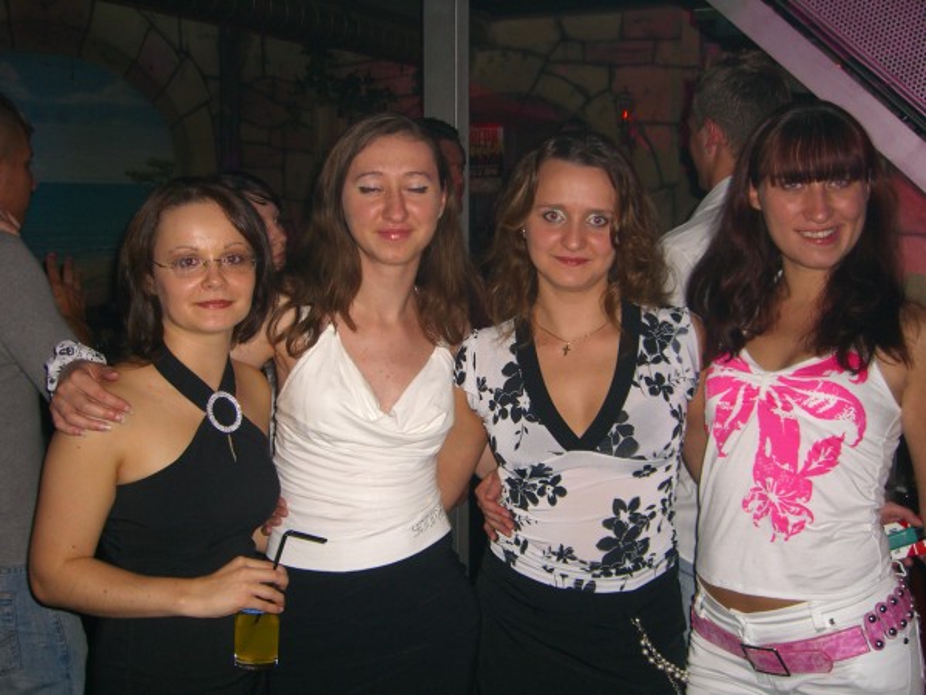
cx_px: 463
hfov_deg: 49.0
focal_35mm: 38
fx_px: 1017
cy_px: 348
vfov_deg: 37.7
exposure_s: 1/60
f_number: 2.8
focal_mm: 7.9
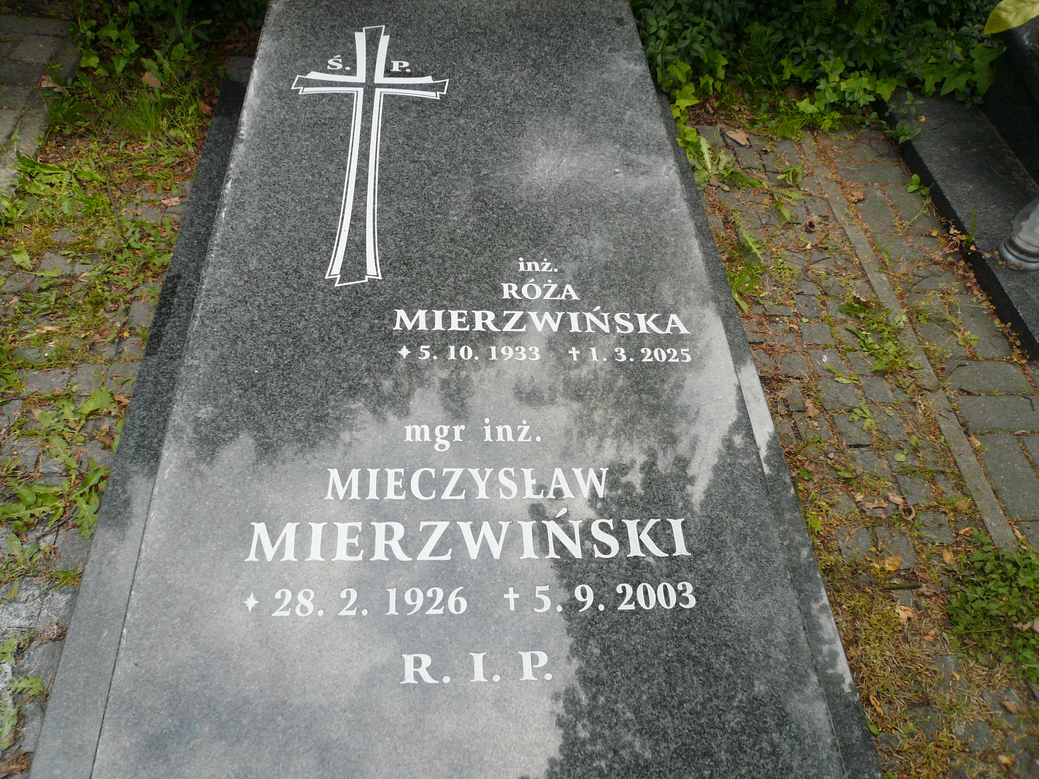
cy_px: 390
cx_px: 520
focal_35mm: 28
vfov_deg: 49.7
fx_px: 840
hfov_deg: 63.4
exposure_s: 1/400
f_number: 2.8
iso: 100
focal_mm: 4.6
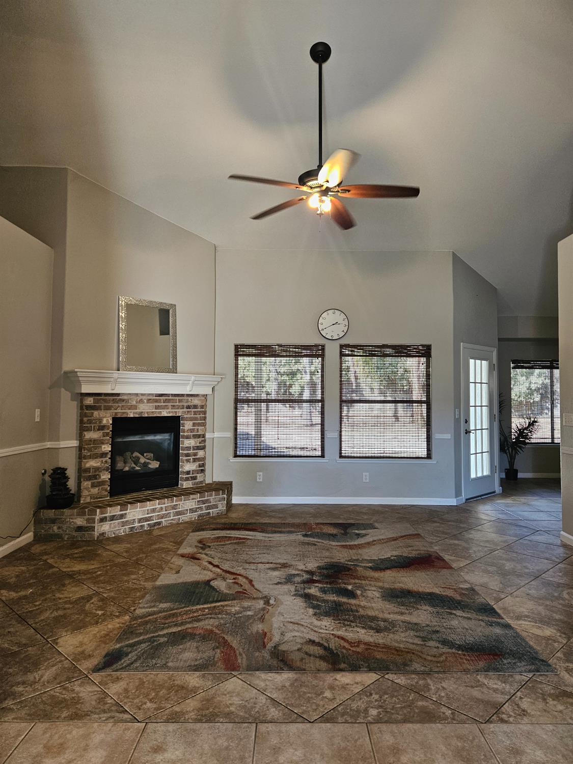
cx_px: 286
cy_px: 382
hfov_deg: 58.9
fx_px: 508
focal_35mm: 23
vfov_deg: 73.9
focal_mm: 5.4
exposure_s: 1/120
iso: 200
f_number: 1.8
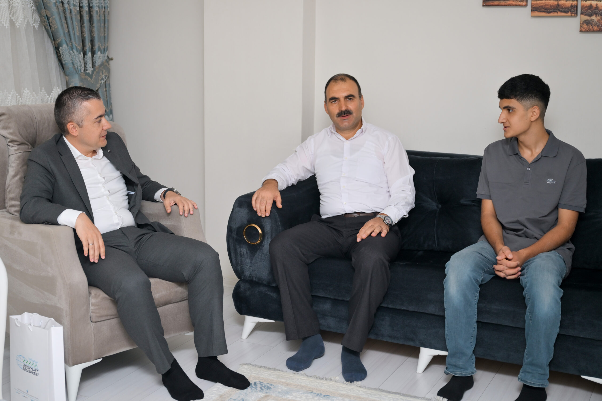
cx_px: 301
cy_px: 200
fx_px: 719
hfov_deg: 45.4
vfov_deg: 31.2
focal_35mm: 43
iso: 200
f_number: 3.2
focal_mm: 43
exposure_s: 1/200
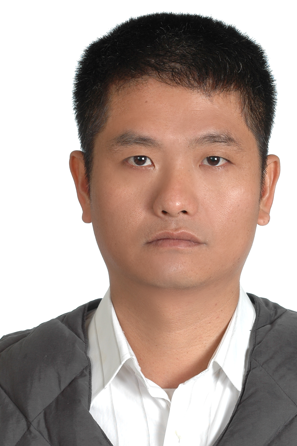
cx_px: 178
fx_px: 1707
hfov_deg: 9.9
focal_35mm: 138
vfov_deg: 14.9
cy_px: 252
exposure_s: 1/60
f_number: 11
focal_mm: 70
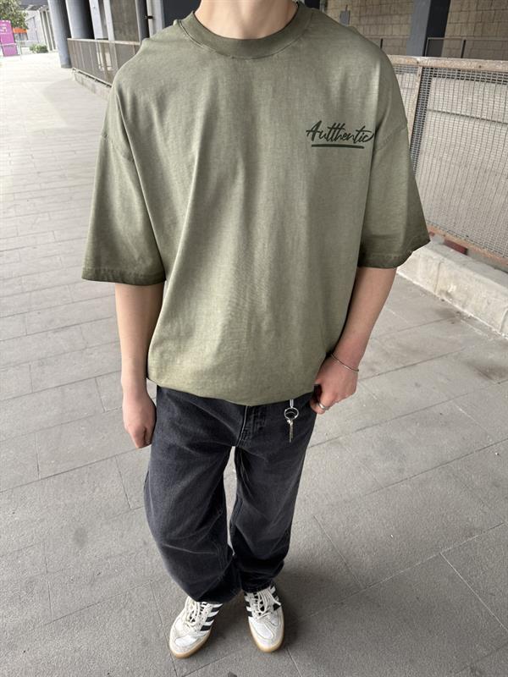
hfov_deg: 56.8
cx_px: 254
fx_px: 470
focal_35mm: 24
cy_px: 338
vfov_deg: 71.6
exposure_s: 1/211
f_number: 1.78
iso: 80
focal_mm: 6.76
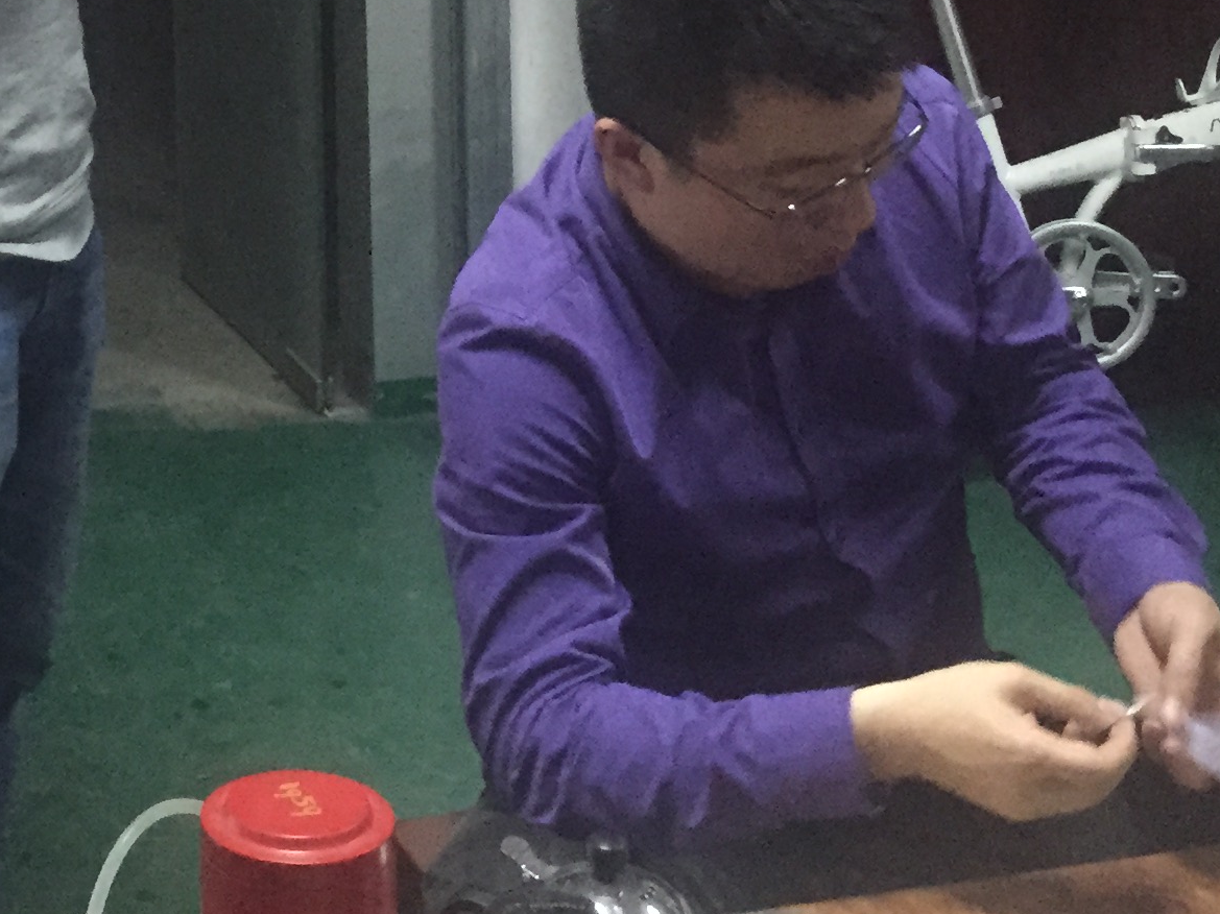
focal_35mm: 81
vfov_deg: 17.3
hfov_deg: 23.3
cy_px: -208
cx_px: 61
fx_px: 2854
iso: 320
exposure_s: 1/15
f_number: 2.2
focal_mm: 4.15
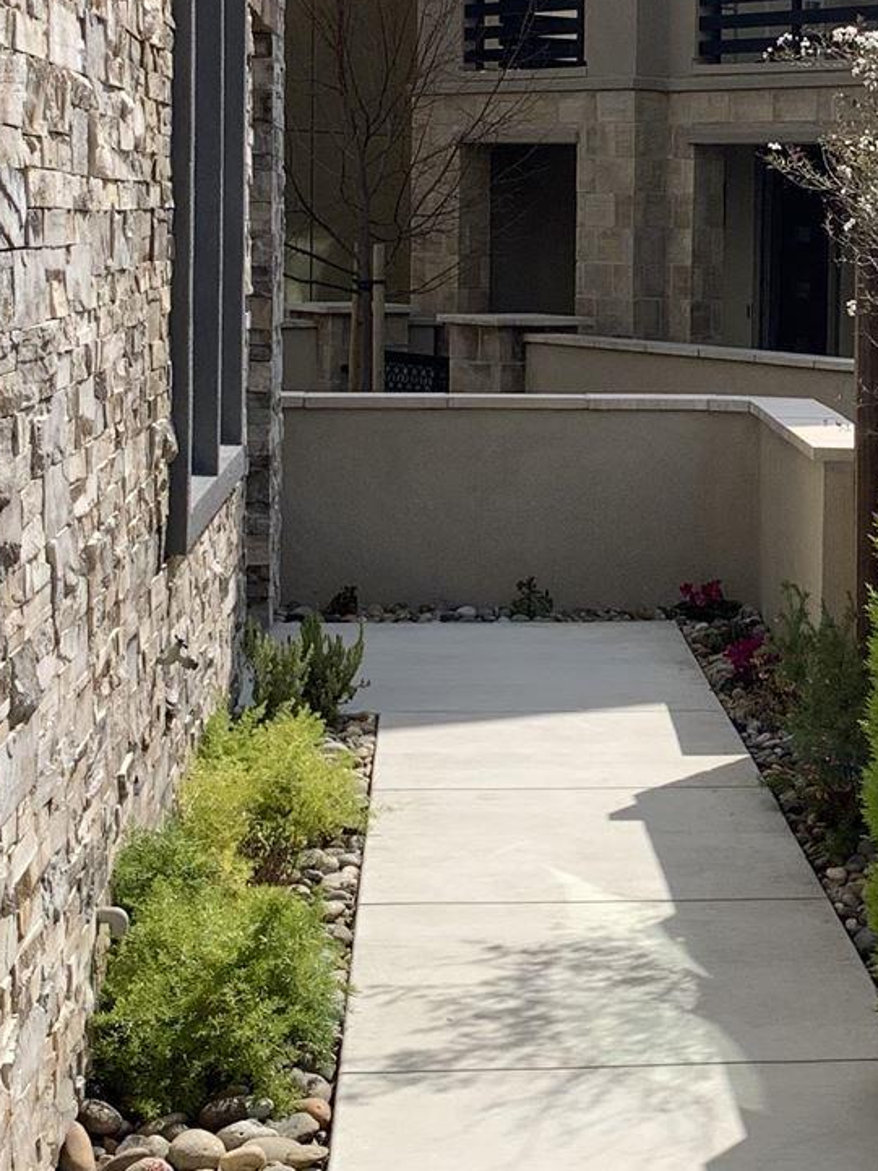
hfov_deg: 17.1
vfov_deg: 23.4
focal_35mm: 83
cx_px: 1018
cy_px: 368
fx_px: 2809
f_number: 1.8
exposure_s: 1/2421
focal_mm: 4.25
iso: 25
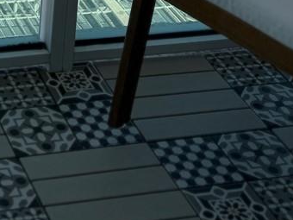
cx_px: -145
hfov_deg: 16.0
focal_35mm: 113
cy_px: -272
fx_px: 956
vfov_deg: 11.3
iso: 80
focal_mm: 6.76
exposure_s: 1/4950
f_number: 1.78
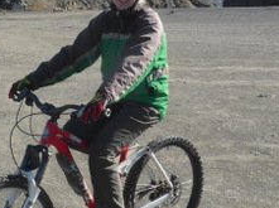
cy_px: 16
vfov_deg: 21.0
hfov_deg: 28.1
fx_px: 547
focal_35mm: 68
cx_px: 63
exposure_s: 1/1300
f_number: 3.3
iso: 100
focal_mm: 4.3
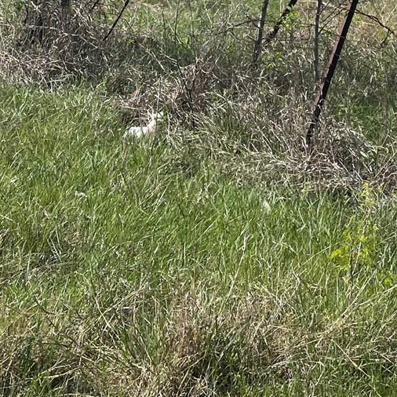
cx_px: 115
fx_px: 1207
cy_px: -183
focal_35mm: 93
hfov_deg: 18.6
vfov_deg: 17.0
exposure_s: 1/4651
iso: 32
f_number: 1.6
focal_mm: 4.2
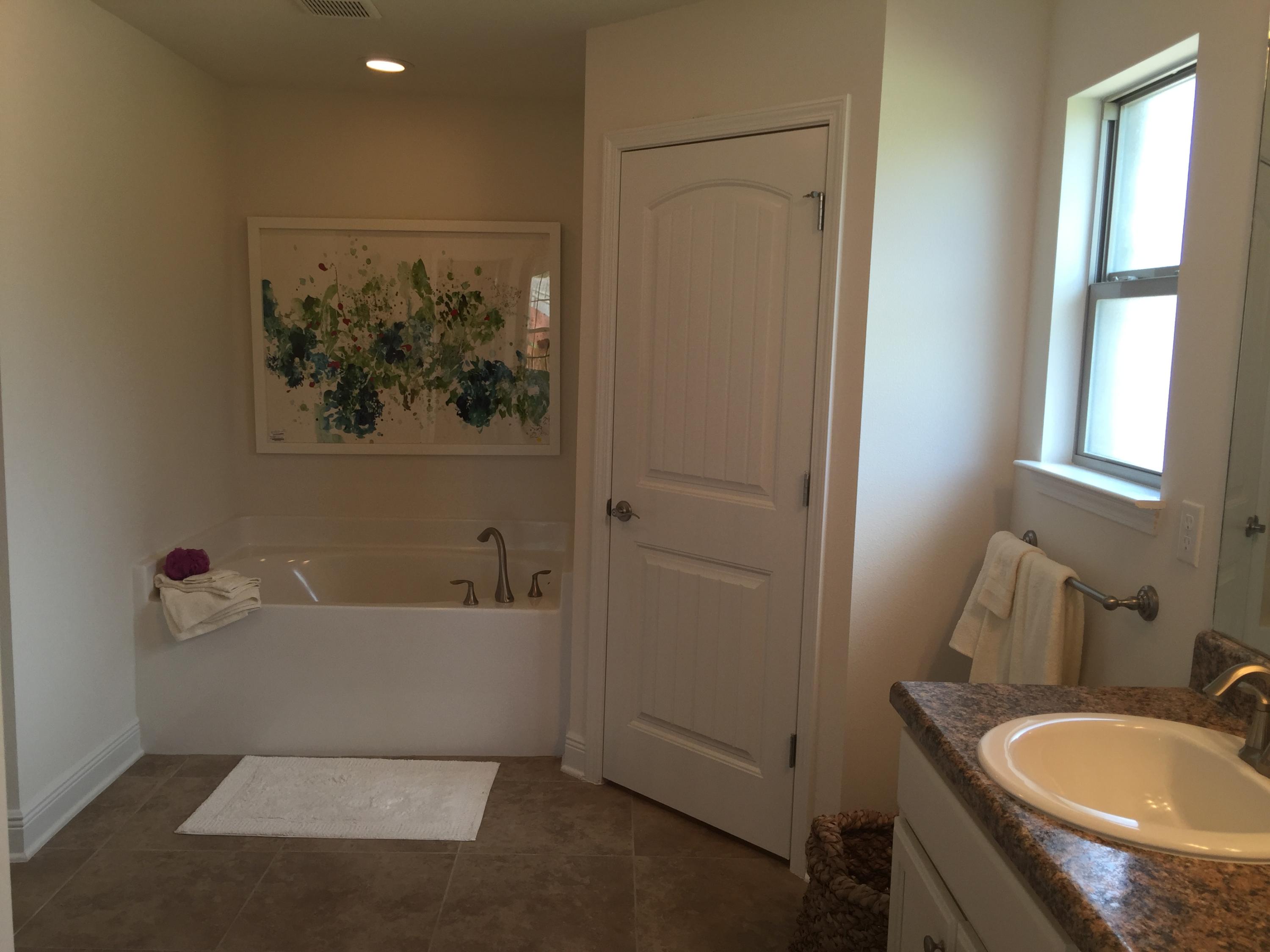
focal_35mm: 29
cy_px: 476
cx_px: 635
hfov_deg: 61.7
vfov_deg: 48.2
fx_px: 1064
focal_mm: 4.15
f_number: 2.2
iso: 32
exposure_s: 1/40
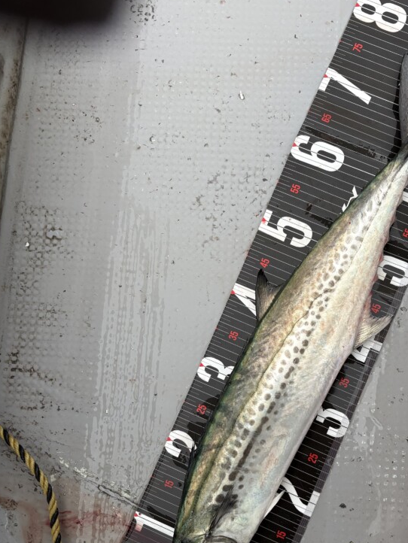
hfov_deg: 39.2
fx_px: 565
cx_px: 272
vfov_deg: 50.9
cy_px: 336
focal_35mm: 36
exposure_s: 1/444
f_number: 1.6
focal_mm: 5.96
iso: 50
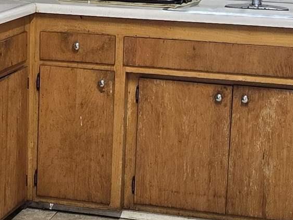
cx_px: 75
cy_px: 90
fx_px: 1067
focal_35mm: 126
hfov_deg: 15.6
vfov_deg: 11.8
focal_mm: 6.3
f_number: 1.7
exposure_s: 1/120
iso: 250
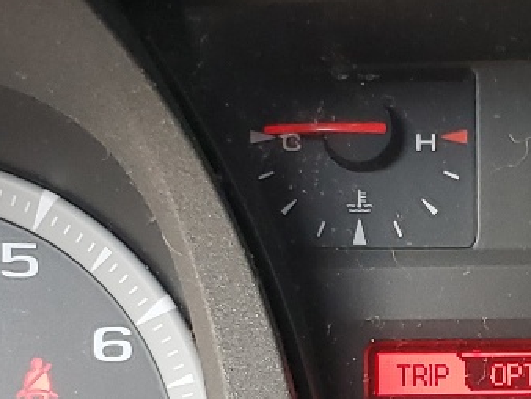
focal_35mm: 123
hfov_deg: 15.8
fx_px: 1888
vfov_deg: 12.0
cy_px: 371
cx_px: 485
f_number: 1.5
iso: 62
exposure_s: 1/120
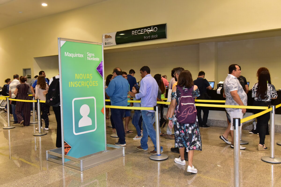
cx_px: 140
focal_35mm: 35
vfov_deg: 37.9
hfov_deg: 54.4
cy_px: 94
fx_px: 273
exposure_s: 1/100
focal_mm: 35
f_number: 6.3
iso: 3200
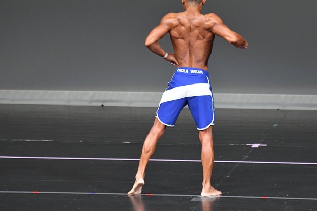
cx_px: 193
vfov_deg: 3.2
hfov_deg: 4.8
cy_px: 85
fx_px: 3802
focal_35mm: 432
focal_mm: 230
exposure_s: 1/400
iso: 5000
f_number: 5.6
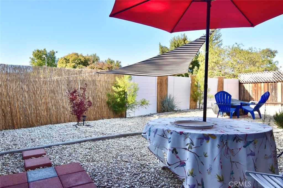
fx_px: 189
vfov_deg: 53.1
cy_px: 94
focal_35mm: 24
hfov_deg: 73.8
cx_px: 142
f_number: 10
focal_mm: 16
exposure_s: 1/200
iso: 400
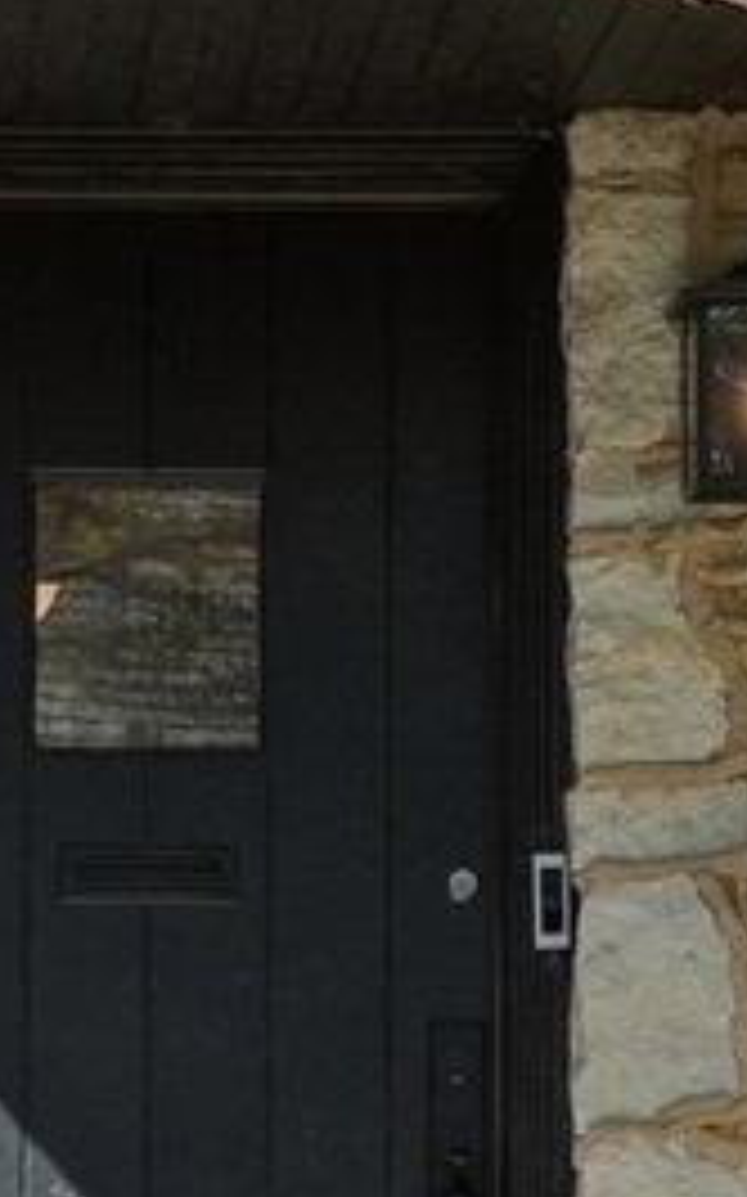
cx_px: 234
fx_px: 6065
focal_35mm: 186
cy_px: 1112
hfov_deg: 7.0
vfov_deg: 11.2
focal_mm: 30
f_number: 9
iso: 200
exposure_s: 1/320
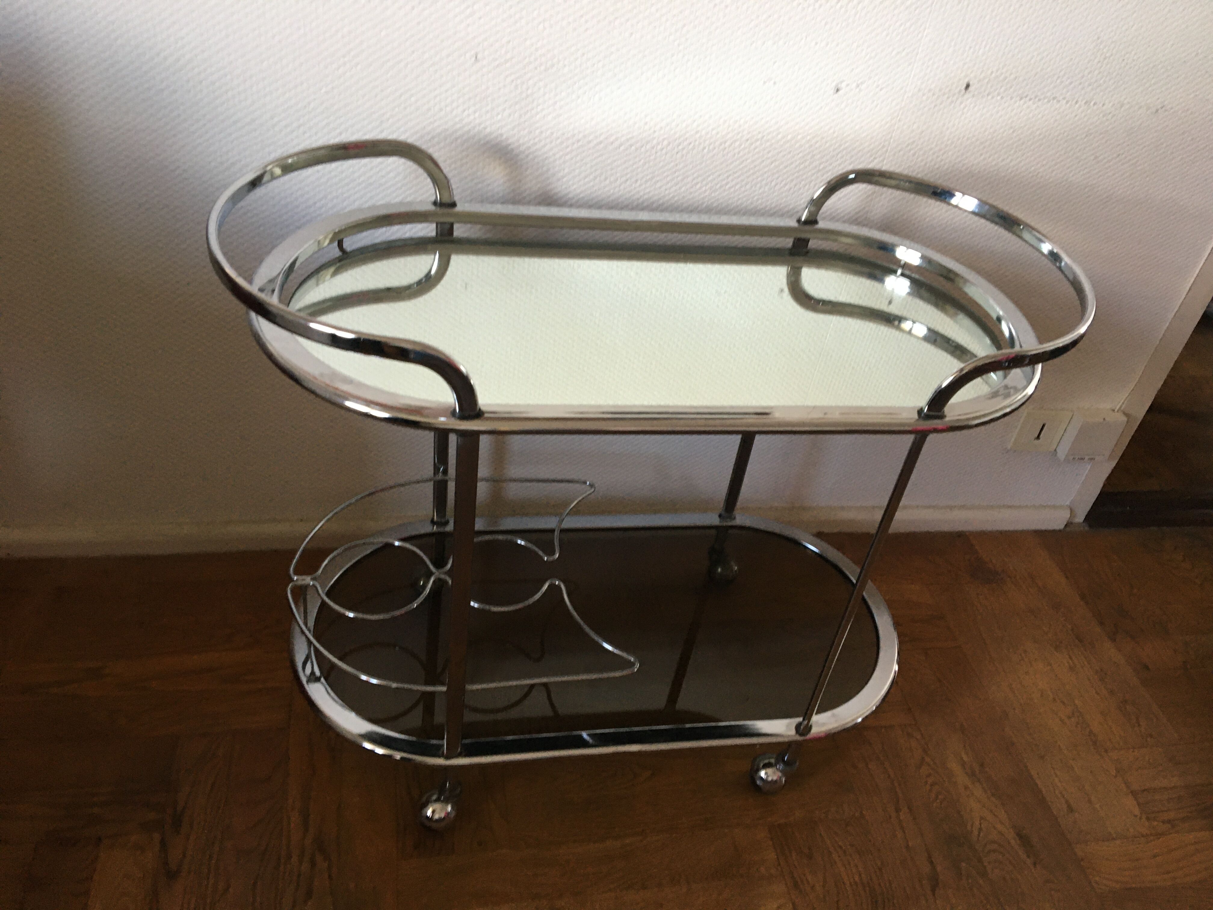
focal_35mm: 29
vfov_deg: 48.2
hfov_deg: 61.7
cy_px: 455
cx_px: 606
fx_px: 1016
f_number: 2.2
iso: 125
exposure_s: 1/33
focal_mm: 4.15
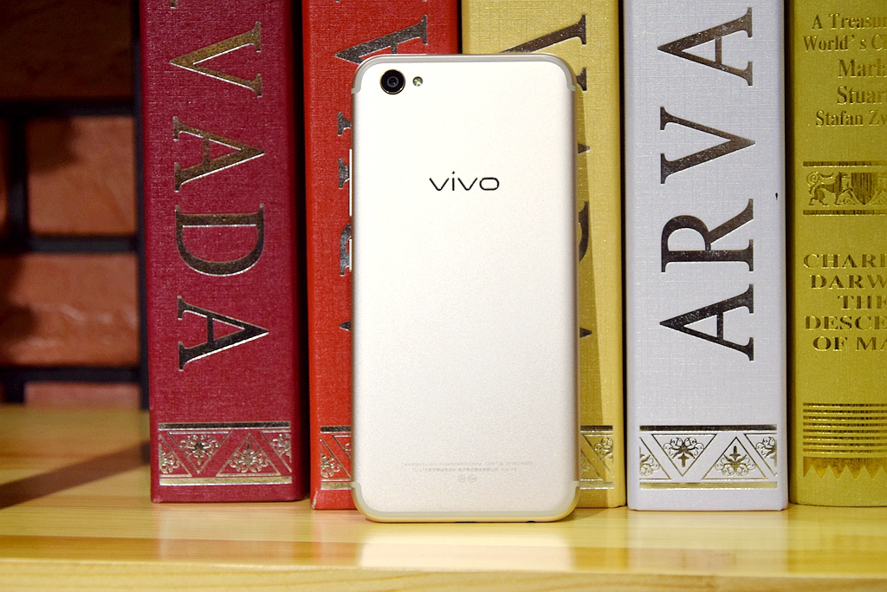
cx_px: 444
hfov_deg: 21.9
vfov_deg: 14.7
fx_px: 2292
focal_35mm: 93
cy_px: 296
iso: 400
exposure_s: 1/160
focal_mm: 62
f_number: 6.3
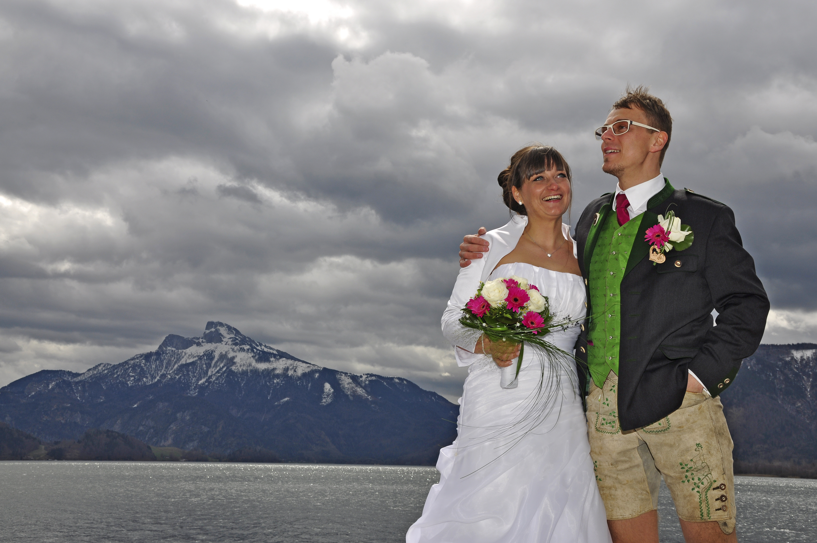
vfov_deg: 28.0
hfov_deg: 41.2
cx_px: 408
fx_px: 1088
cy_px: 272
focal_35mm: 48
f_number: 14
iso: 100
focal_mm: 32
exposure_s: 1/200
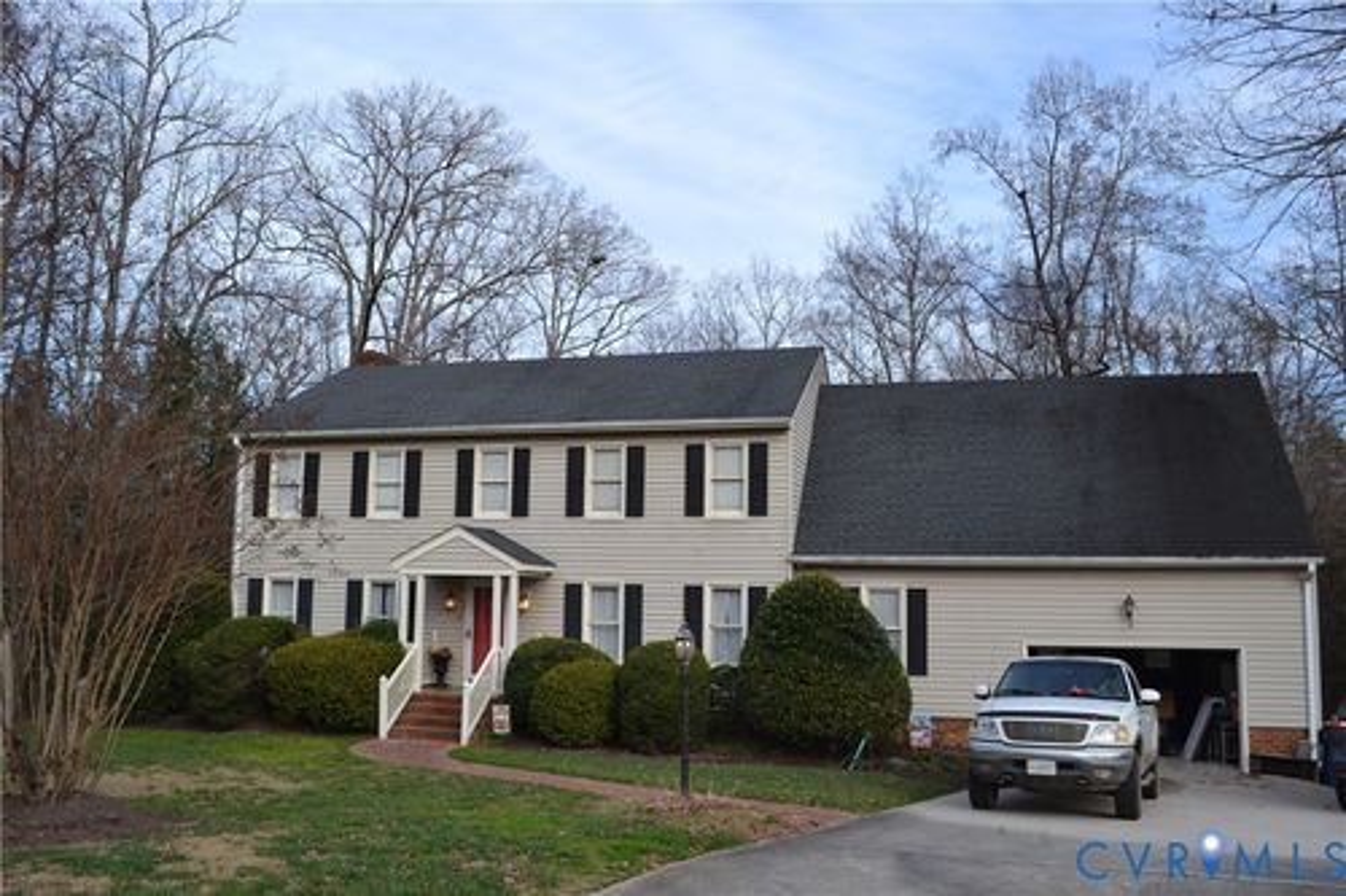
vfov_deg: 43.6
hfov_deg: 61.9
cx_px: 673
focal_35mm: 30
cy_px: 448
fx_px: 1121
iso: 100
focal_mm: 20
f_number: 6.3
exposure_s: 1/160
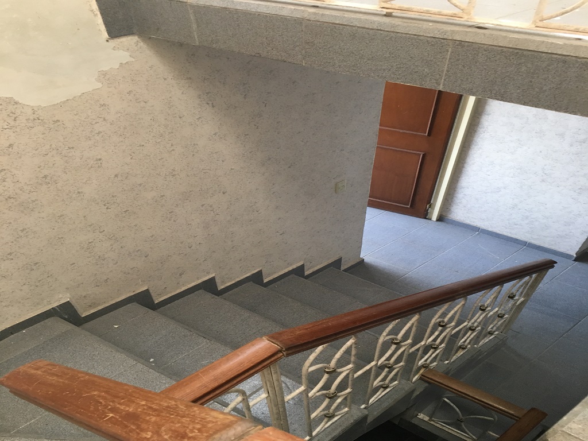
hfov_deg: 61.7
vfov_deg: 48.2
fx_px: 493
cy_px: 220
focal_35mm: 29
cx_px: 294
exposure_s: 1/30
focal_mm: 4.15
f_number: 2.2
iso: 100
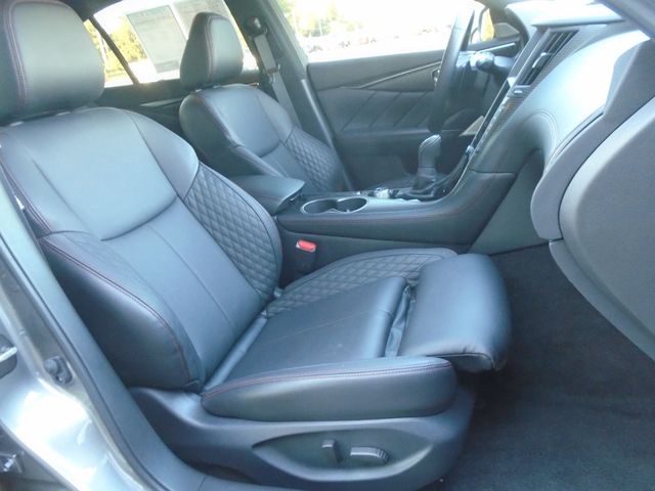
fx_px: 492
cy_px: 246
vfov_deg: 53.1
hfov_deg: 67.3
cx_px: 328
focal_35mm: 26
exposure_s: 1/25
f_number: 3.2
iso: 400
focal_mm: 4.6
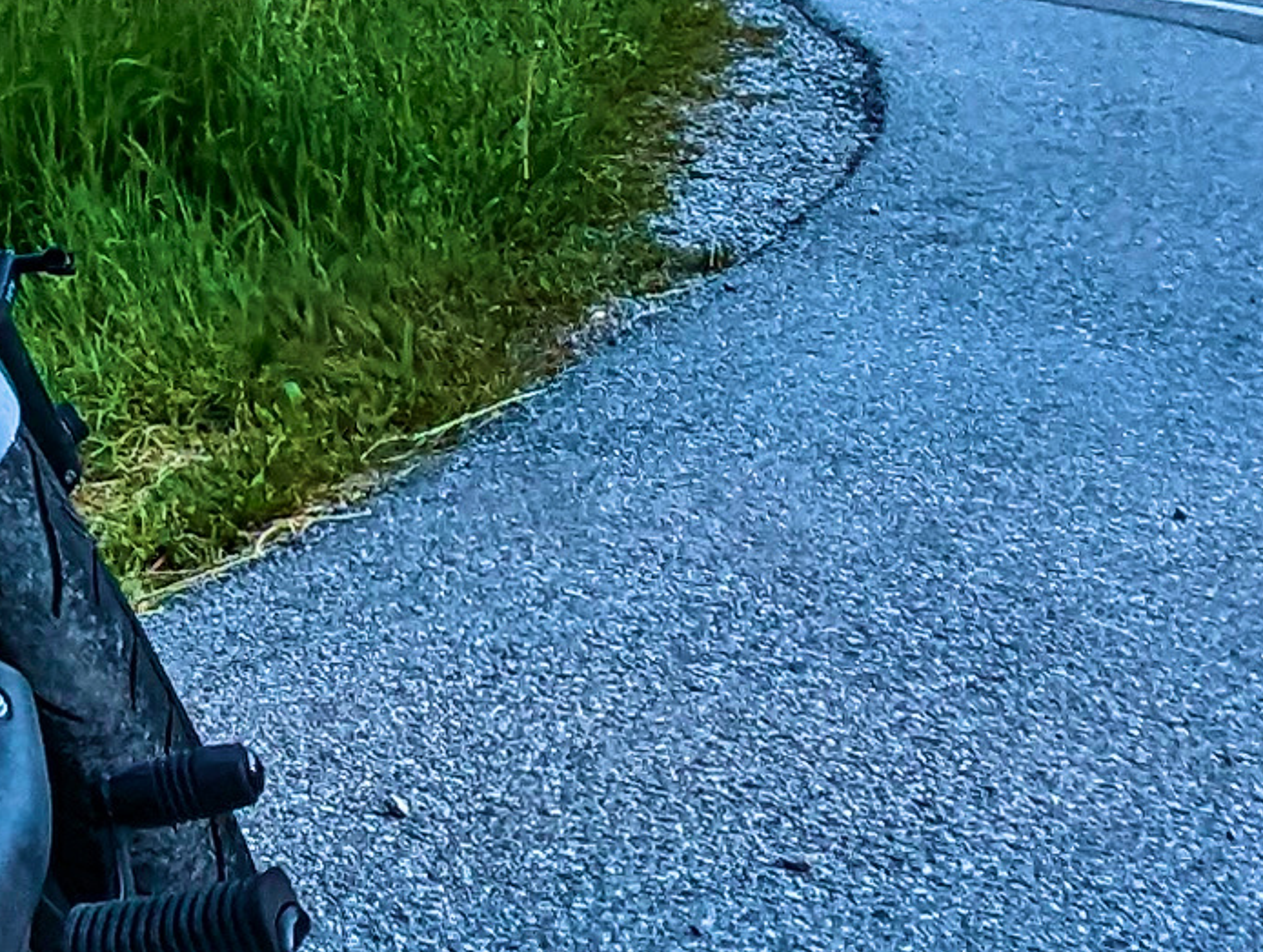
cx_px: -755
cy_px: -943
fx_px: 3436
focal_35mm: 94
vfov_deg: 13.5
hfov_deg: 18.0
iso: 50
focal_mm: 2.35
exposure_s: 1/1290
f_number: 2.2
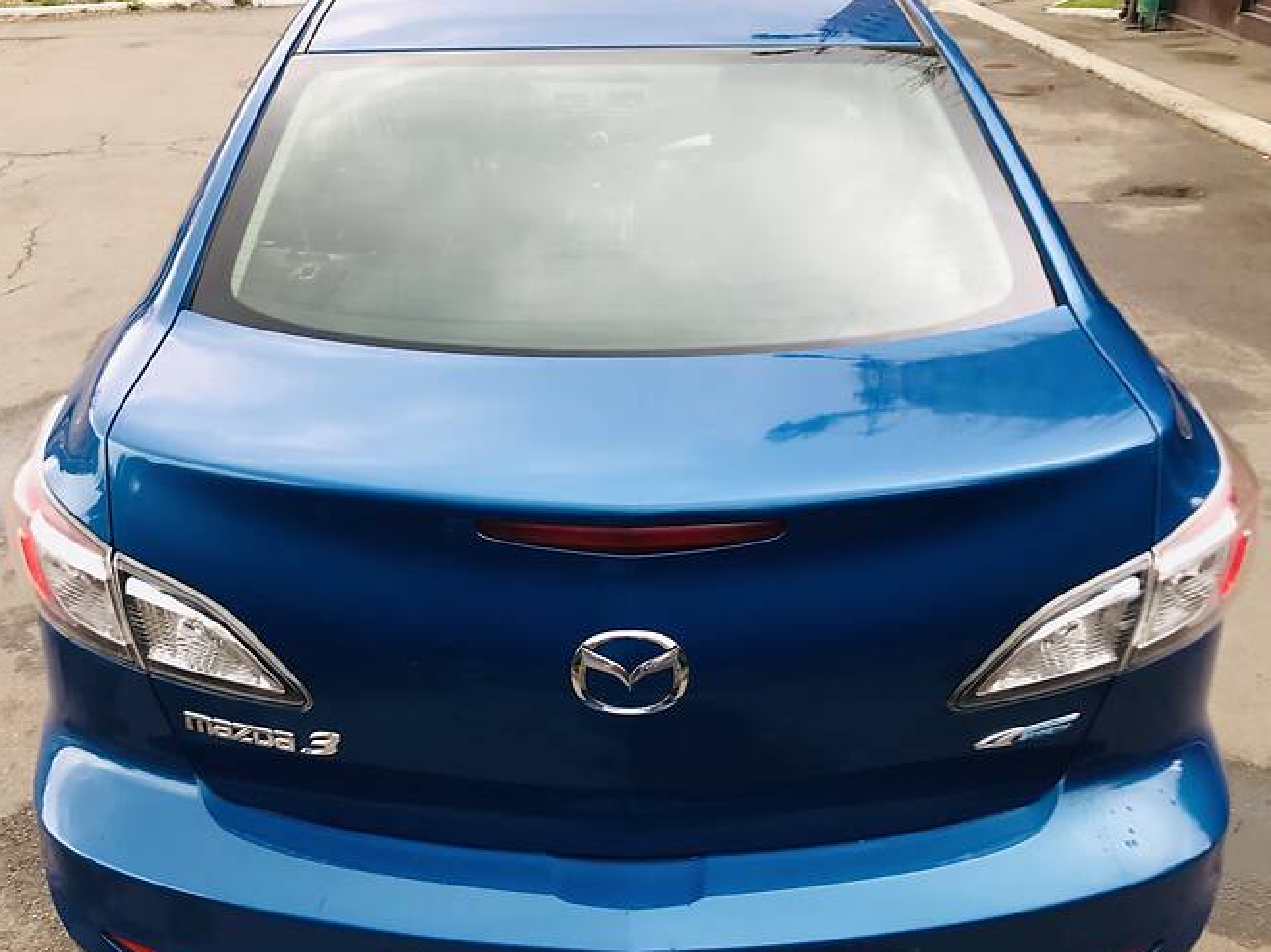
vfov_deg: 41.7
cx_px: 561
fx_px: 1248
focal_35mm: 34
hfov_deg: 53.8
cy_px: 432
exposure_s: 1/100
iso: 25
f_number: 1.8
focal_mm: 4
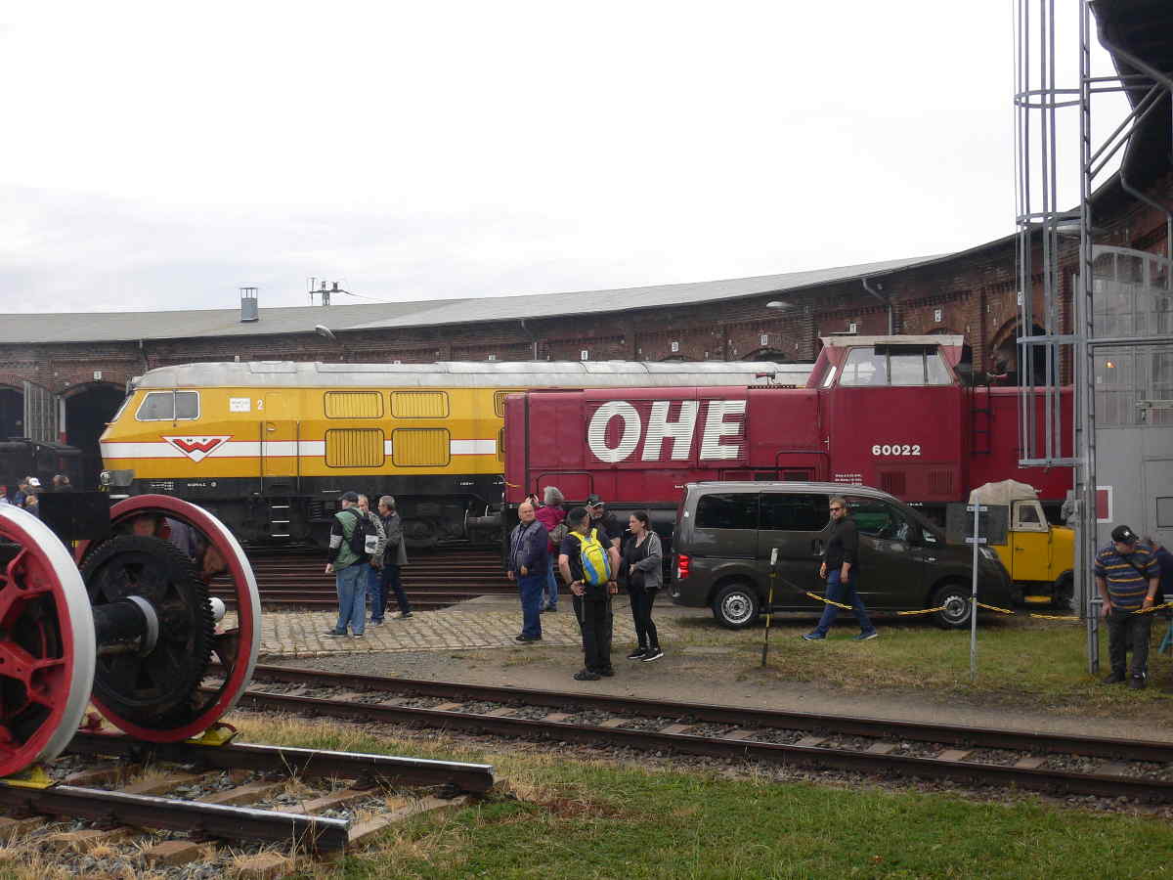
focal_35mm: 51
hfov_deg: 37.5
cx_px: 586
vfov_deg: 28.6
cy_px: 440
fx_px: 1728
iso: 100
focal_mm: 8.5
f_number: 6.9
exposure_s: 1/200
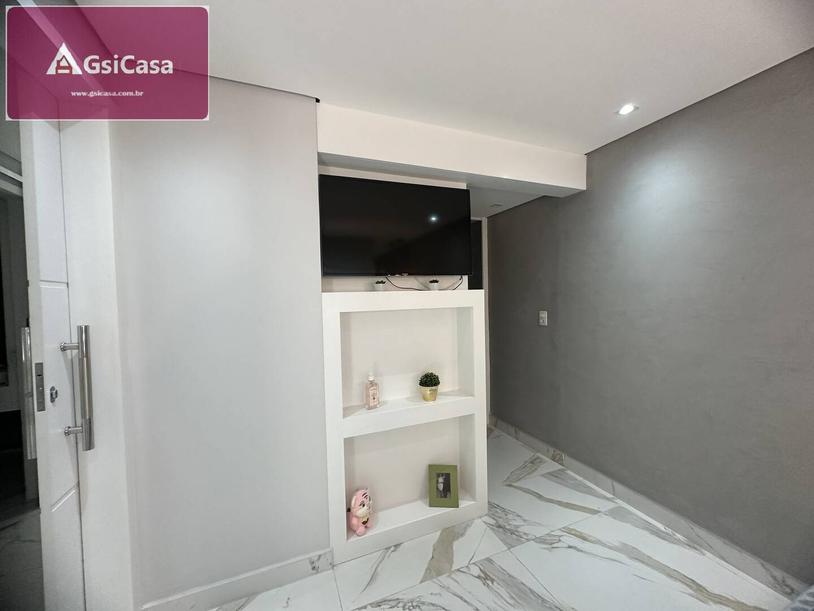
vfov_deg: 85.7
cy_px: 306
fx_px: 329
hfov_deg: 102.1
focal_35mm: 14
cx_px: 407
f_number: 2.2
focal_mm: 2.22
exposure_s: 1/99
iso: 250
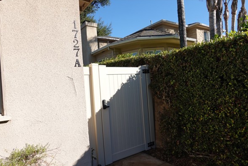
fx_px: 179
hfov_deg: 69.4
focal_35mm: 26
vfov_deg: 49.5
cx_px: 128
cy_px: 89
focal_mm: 9
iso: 100
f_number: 4
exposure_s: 1/500
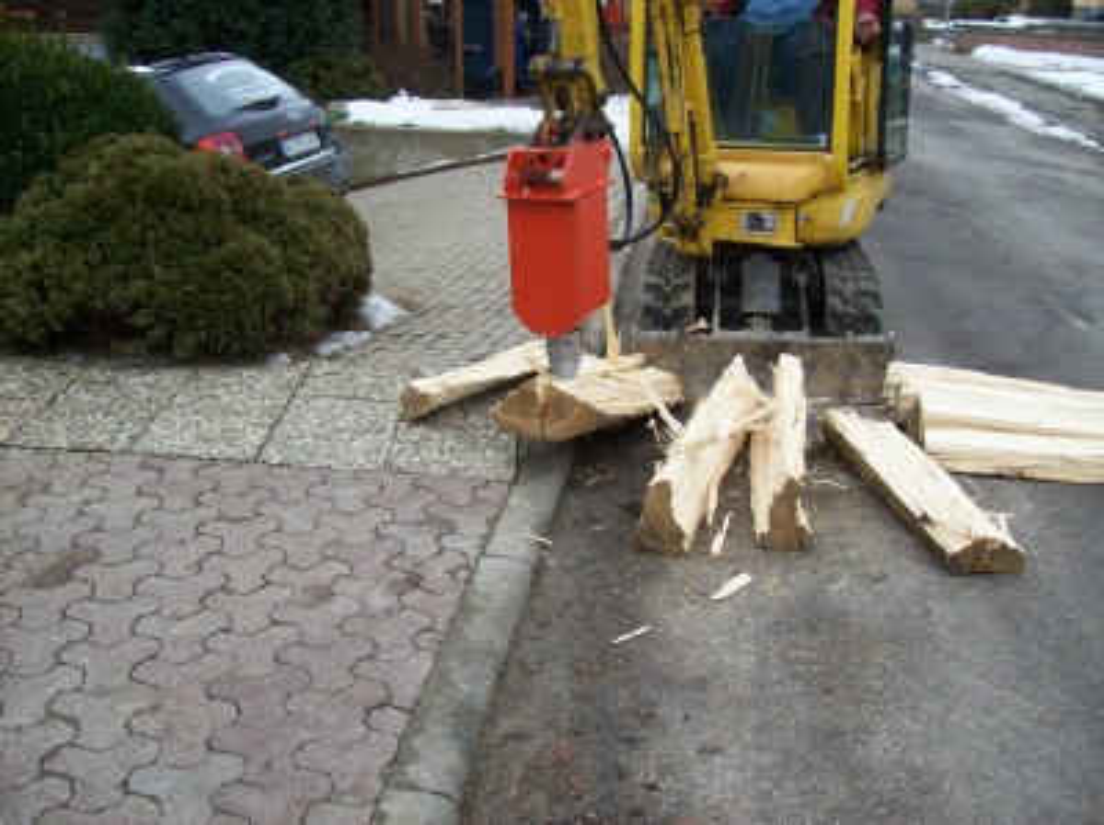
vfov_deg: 39.6
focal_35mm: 36
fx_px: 1147
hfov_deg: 51.4
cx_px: 552
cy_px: 412
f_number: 2.7
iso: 80
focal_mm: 6
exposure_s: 1/311
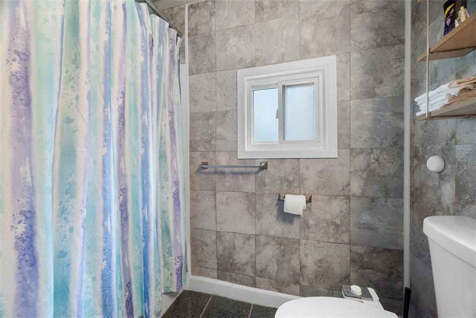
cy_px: 159
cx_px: 238
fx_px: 185
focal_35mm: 14
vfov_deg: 81.2
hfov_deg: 104.2
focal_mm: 14
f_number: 8
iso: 400
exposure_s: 1/3
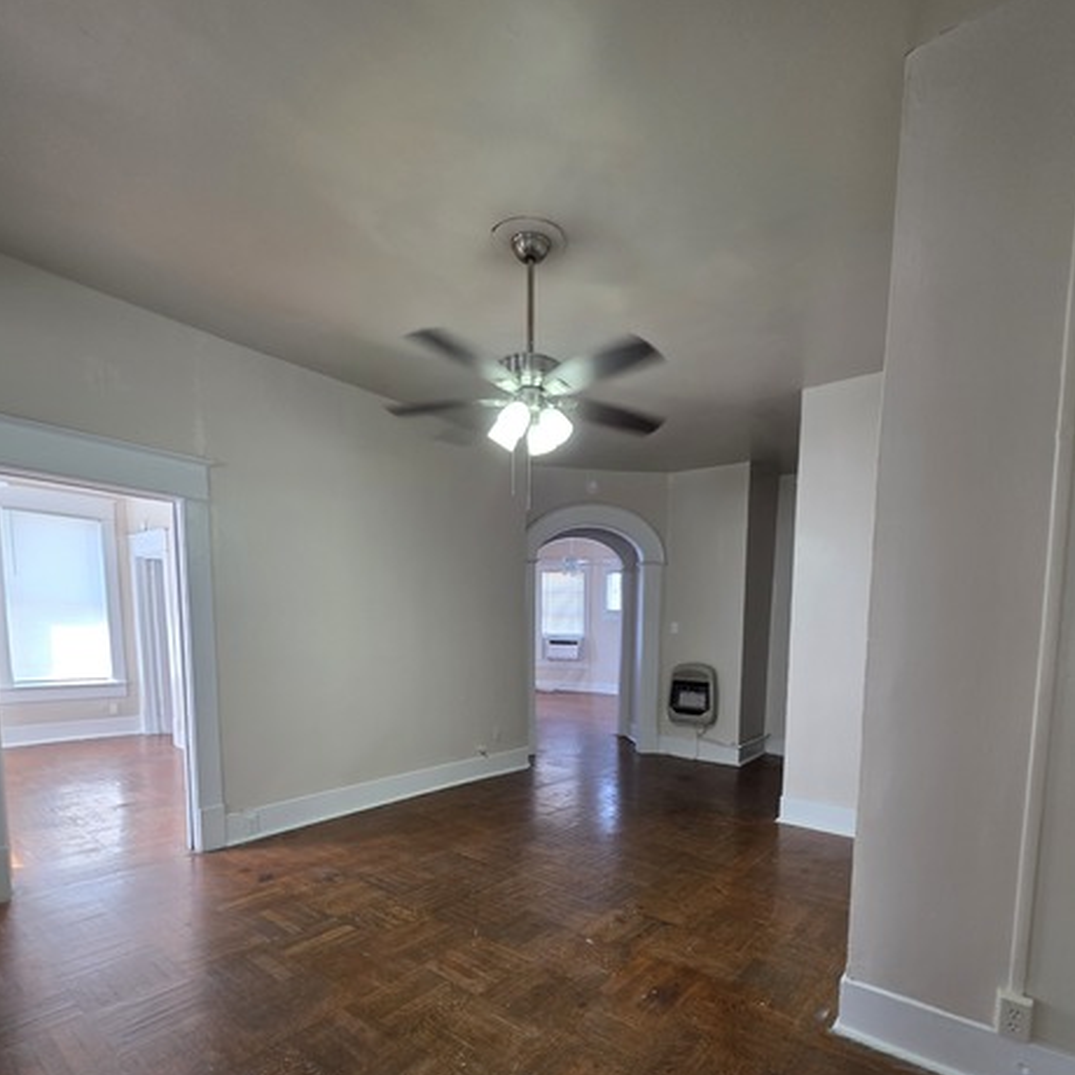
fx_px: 562
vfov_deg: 85.0
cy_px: 696
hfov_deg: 87.4
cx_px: 547
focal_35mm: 16
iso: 80
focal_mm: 2.2
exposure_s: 1/34.3
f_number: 1.9
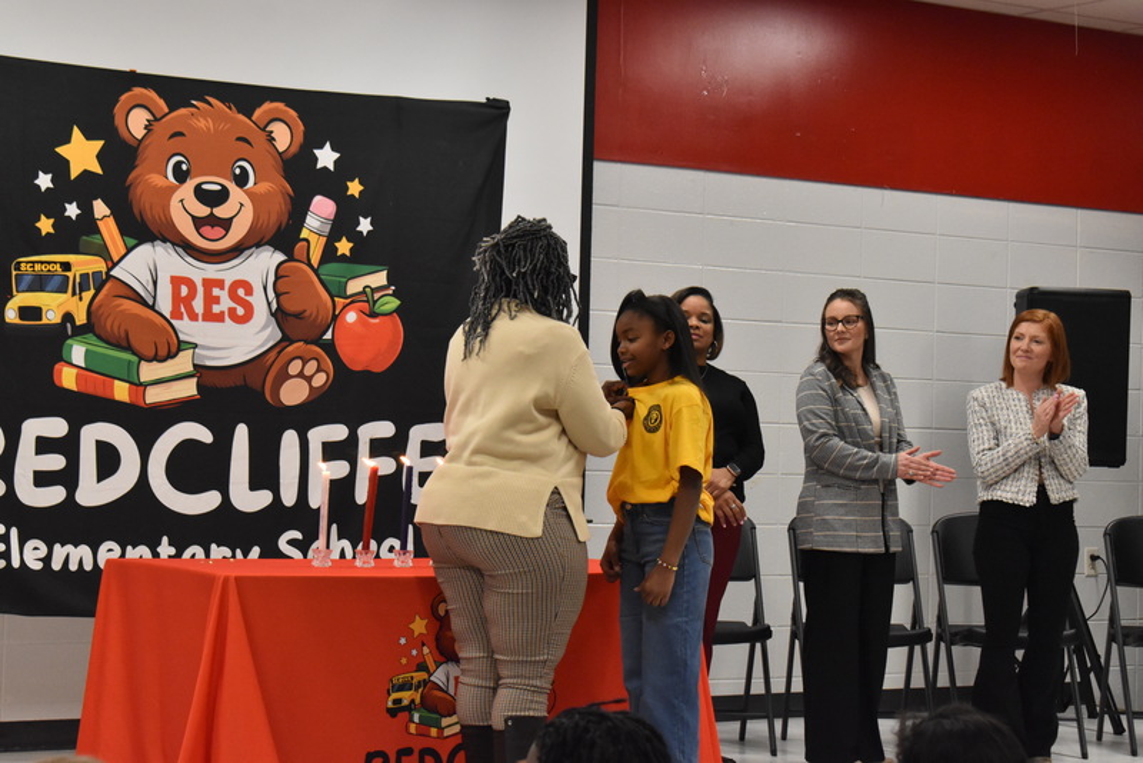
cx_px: 572
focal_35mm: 82
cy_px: 382
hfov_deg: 24.6
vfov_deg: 16.6
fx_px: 2620
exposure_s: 1/100
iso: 3200
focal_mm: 55
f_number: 7.1
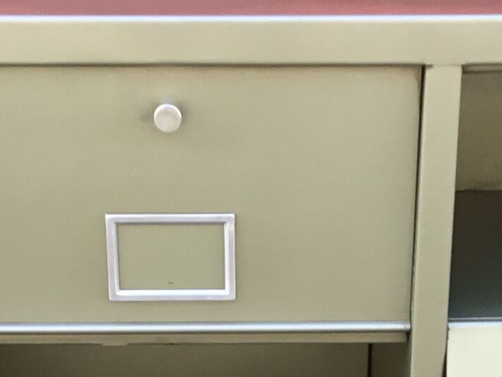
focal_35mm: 143
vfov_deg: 9.8
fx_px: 2074
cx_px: 237
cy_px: 676
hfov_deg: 13.8
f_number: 2.4
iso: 25
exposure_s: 1/119
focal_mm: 3.3
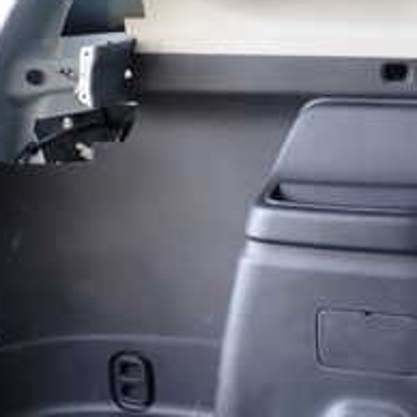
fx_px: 1118
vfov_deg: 21.0
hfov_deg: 20.7
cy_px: 127
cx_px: 374
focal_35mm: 82
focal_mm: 5.4
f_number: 2.3
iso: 200
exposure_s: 1/30
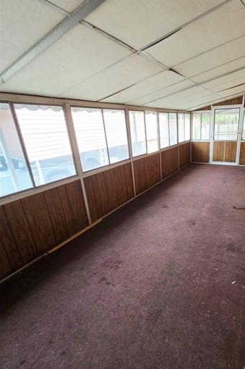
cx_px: 173
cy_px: 186
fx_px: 174
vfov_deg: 93.3
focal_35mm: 17
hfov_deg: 67.4
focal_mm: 1.7
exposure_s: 1/60
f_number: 2.2
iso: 80
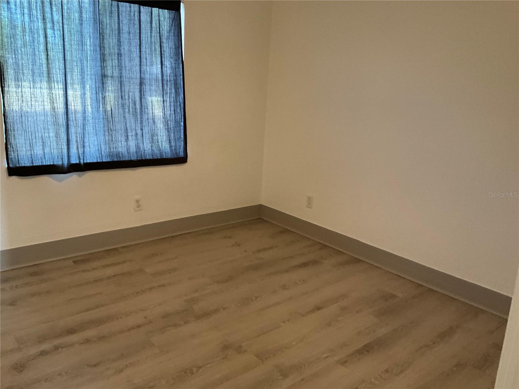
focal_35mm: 29
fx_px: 435
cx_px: 260
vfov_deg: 48.2
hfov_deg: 61.7
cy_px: 194
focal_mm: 3
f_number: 1.8
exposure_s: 1/60
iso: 250
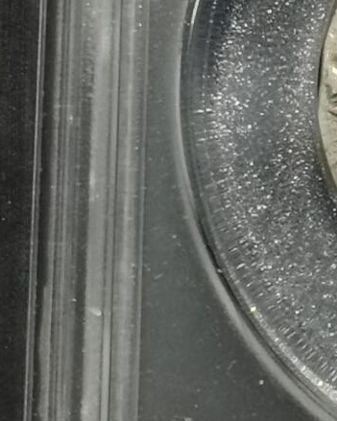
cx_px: 568
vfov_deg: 6.9
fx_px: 3442
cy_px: -108
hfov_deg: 5.5
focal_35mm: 276
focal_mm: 5.58
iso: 80
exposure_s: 1/100
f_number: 1.8
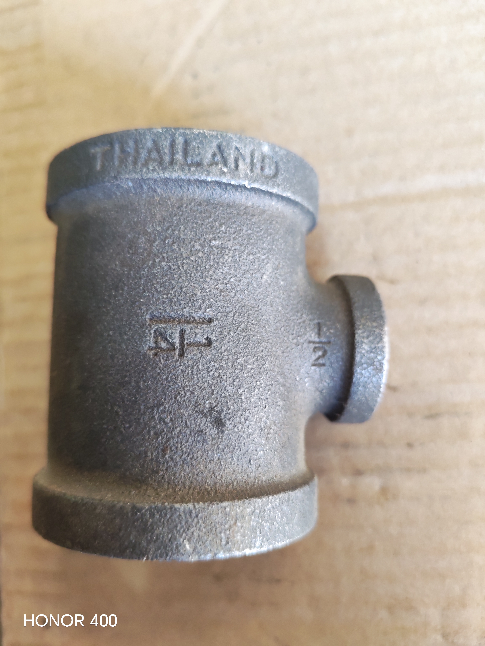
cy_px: 323
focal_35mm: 27
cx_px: 242
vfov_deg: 65.3
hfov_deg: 51.4
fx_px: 504
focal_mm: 6.12
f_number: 1.9
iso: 1250
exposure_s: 1/100
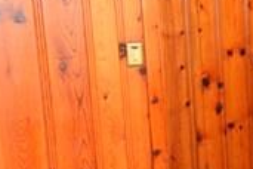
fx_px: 675
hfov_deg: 16.9
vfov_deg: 14.2
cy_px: 69
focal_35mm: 96
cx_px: 475
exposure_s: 1/60
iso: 400
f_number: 4
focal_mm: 16
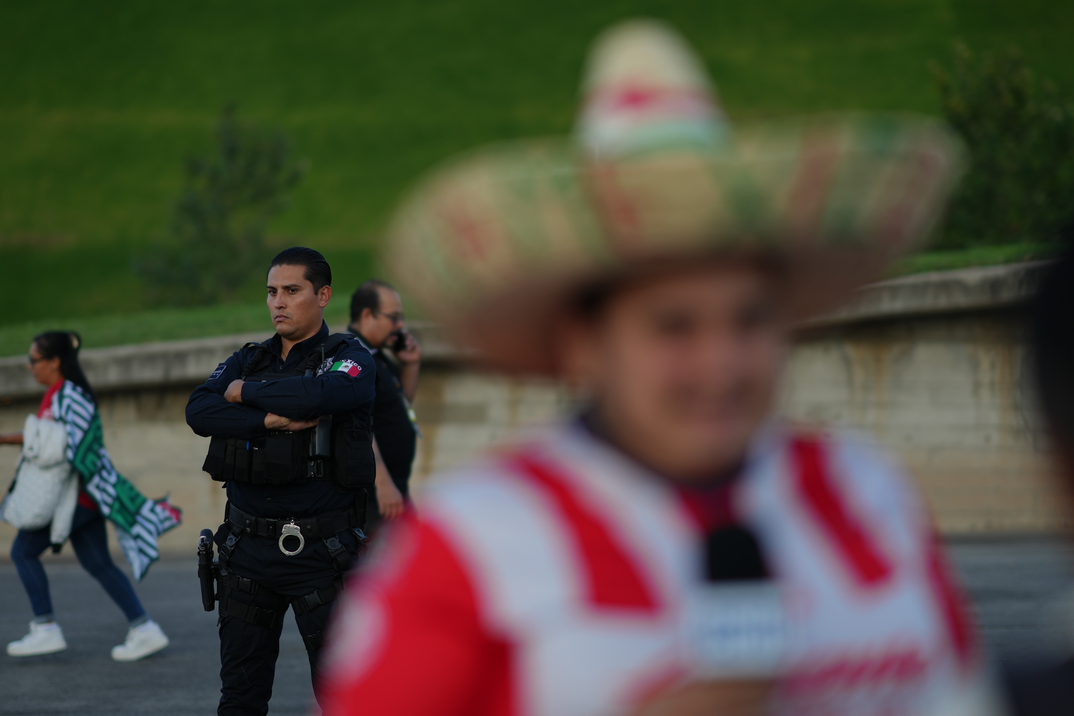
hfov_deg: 16.1
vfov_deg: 10.8
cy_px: 358
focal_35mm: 127
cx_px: 537
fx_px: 3789
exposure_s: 1/1000
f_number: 1.4
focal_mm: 85
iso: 80
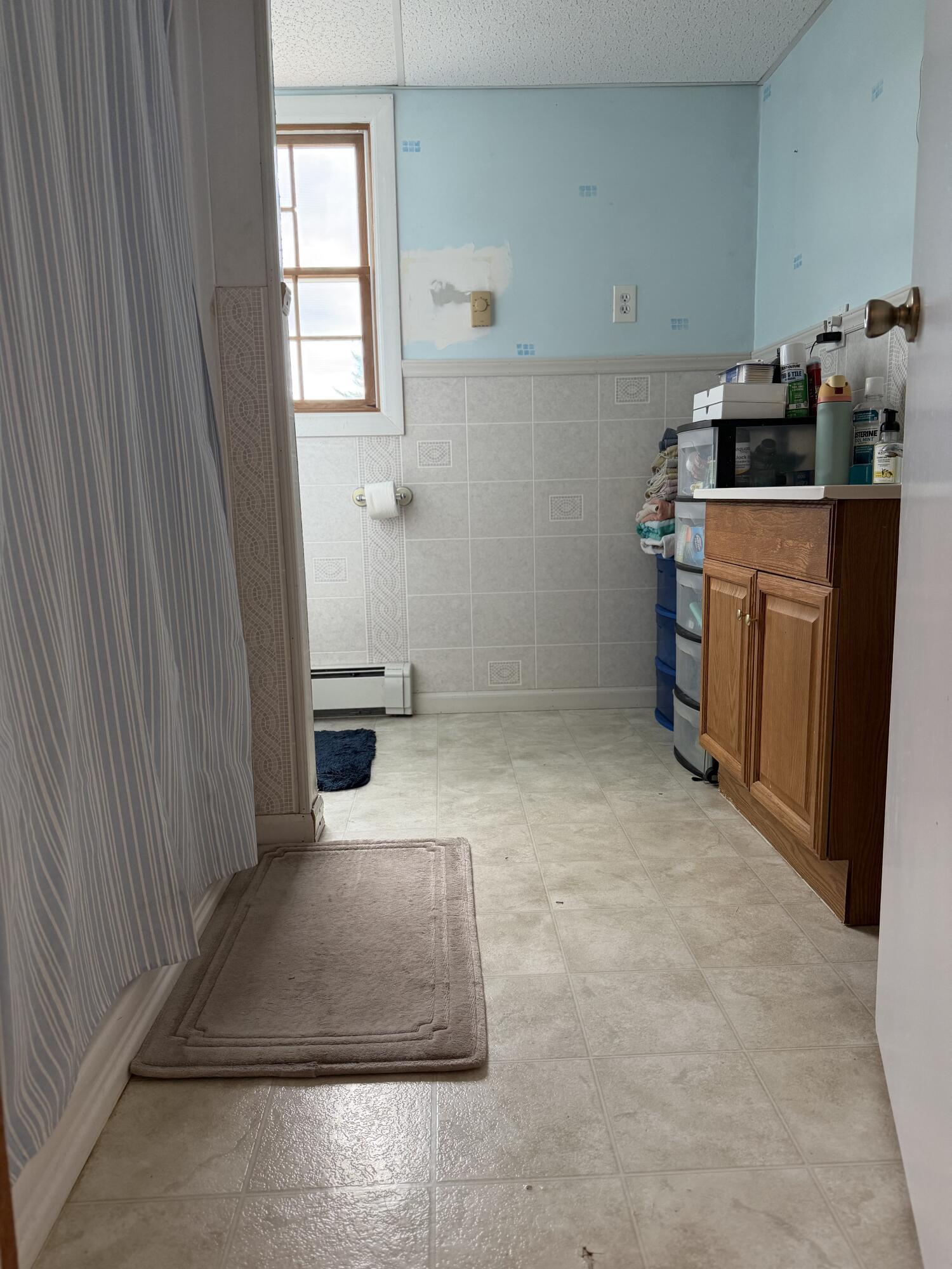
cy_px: 634
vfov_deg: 71.6
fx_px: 880
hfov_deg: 56.8
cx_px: 476
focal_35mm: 24
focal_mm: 6.76
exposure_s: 1/60
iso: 320
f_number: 1.78
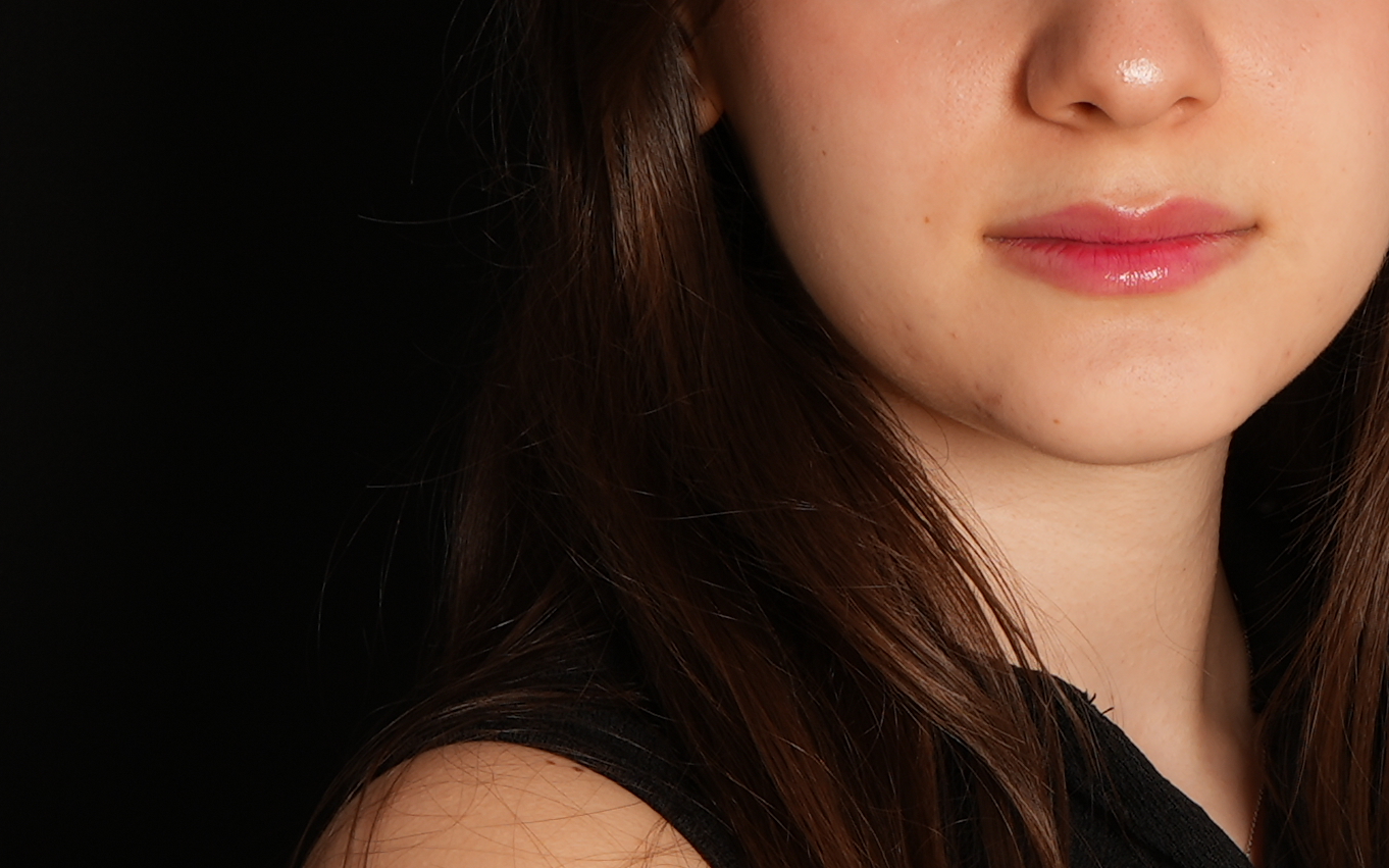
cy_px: 605
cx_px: 1298
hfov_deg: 14.2
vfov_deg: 9.0
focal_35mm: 146
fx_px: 5526
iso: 125
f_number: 14
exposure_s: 1/25
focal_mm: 46
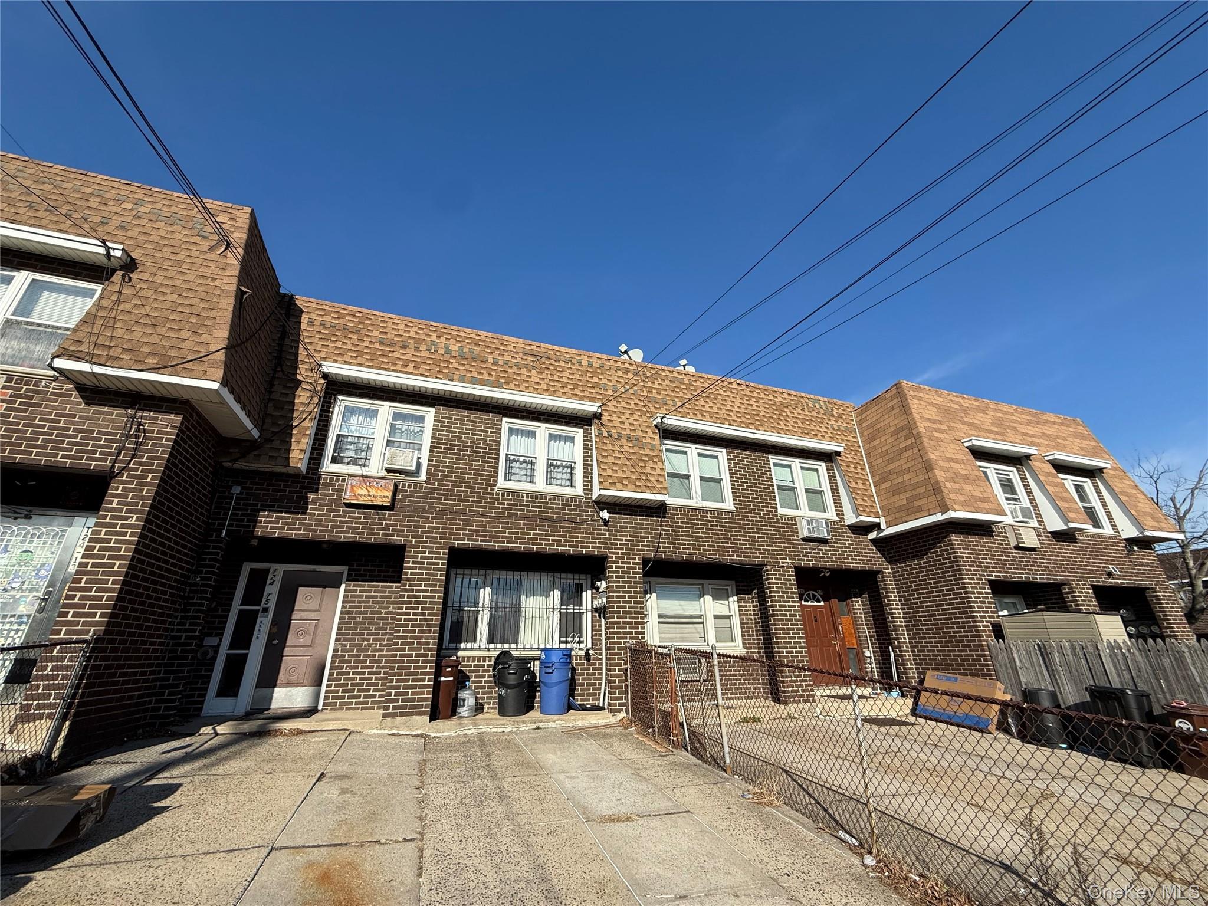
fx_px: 489
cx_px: 604
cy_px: 453
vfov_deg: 85.7
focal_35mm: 14
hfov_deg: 102.1
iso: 50
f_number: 2.2
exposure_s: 1/2611
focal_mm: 2.22
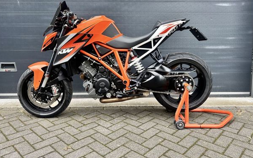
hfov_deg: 68.4
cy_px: 59
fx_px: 186
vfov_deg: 45.6
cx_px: 122
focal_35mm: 27
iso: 80
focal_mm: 6.86
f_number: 1.78
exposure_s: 1/275
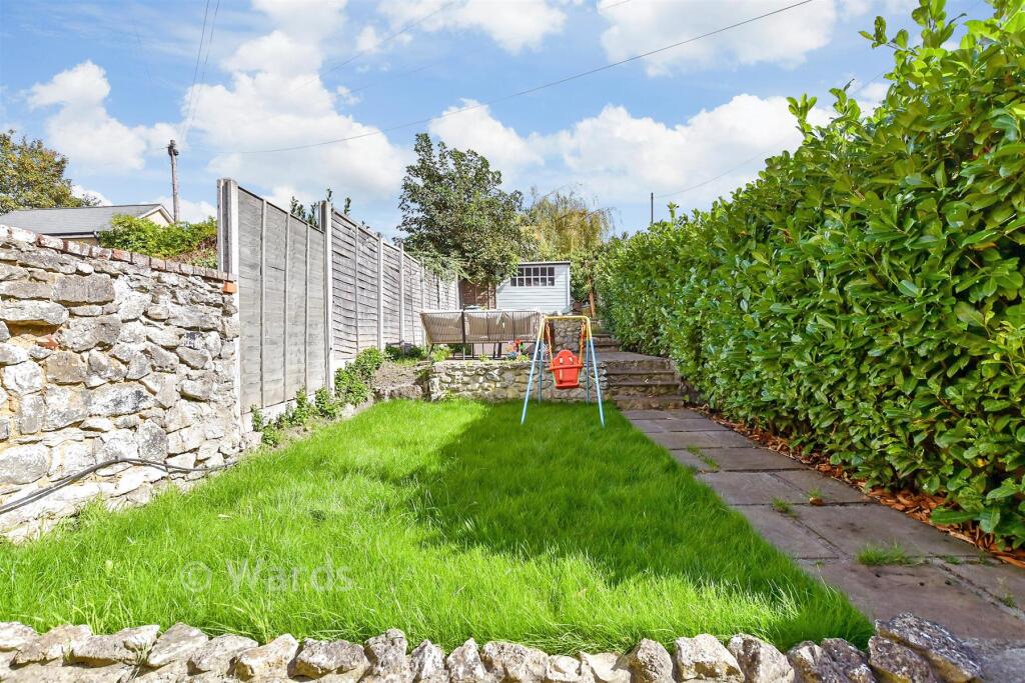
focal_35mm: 15
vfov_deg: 77.3
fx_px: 427
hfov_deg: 100.4
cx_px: 512
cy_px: 342
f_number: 8
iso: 320
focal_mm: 10
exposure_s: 1/640
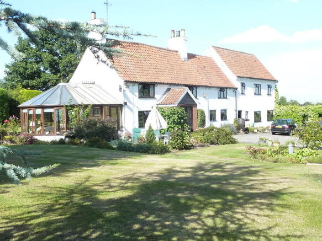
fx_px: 419
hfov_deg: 42.1
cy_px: 120
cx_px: 161
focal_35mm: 45
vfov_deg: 32.2
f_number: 4
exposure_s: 1/320
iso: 160
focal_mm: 4.1
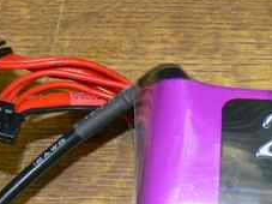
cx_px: 243
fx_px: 1092
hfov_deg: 14.1
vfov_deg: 10.5
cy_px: 245
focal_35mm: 139
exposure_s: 1/30
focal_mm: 7.4
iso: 100
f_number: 4
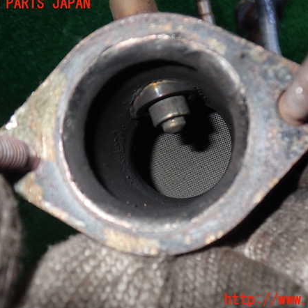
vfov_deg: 46.0
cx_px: 173
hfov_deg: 46.0
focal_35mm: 36
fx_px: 362
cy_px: 152
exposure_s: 1/30
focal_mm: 5.4
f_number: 6.3
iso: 200
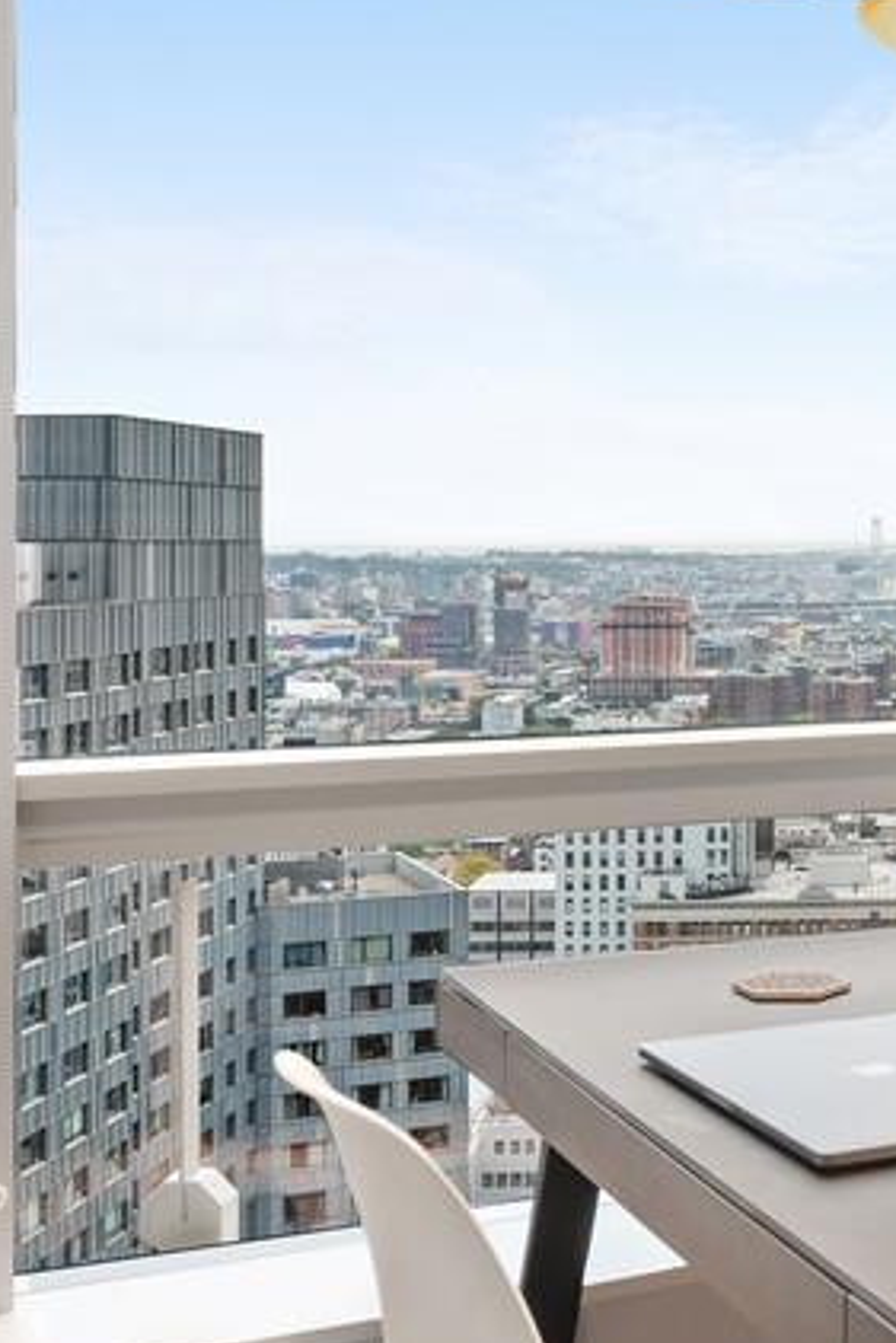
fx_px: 2126
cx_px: 1024
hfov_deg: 22.3
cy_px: 584
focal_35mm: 57
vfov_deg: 35.0
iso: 250
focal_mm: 24
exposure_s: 1/2.5
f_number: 11
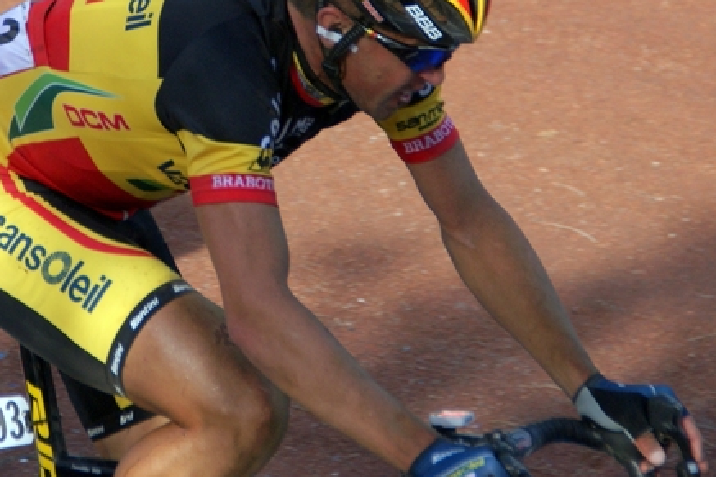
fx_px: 4095
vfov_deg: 6.7
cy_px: 160
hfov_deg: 10.0
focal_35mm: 206
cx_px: 295
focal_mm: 100
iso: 200
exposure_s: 1/1000
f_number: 5.6
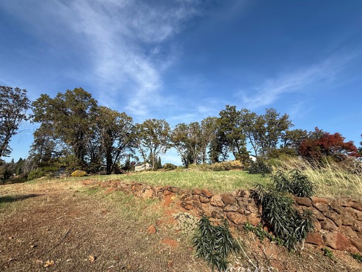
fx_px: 157
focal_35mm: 15
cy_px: 135
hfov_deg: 98.1
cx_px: 173
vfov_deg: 81.8
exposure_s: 1/1698
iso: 50
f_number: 2.2
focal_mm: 2.22
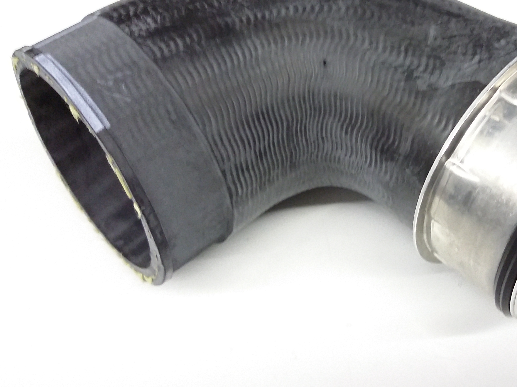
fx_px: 657
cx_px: 352
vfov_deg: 32.8
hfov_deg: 42.3
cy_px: 164
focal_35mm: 44
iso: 320
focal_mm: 3.4
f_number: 2.4
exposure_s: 1/15
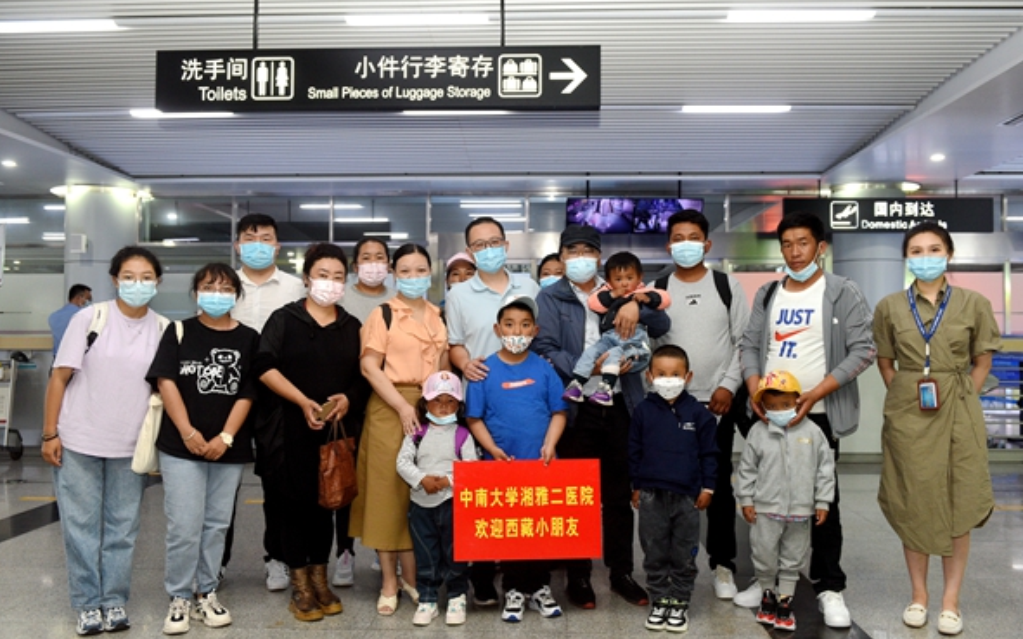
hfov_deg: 62.9
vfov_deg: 41.8
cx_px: 514
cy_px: 317
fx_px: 836
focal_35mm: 30
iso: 1600
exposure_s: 1/125
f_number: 4.5
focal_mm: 29
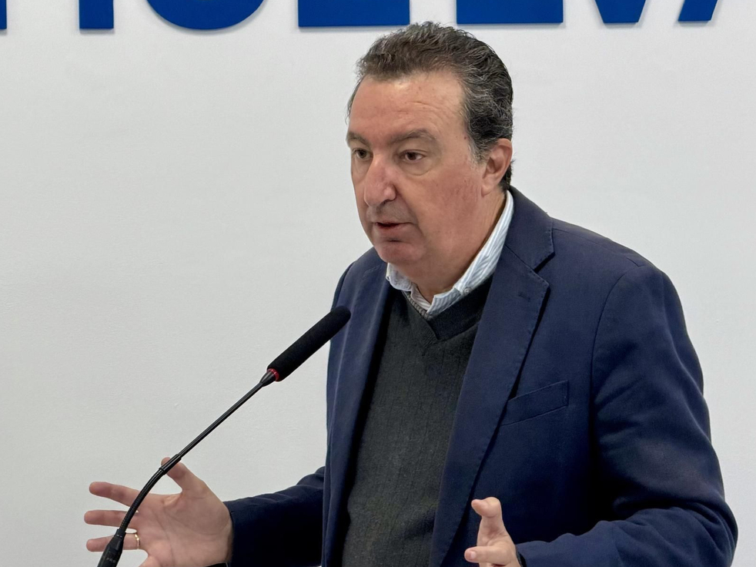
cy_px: 268
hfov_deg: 12.1
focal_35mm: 163
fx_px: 3559
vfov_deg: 9.1
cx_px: 188
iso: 250
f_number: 2.8
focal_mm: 16.89
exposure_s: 1/100
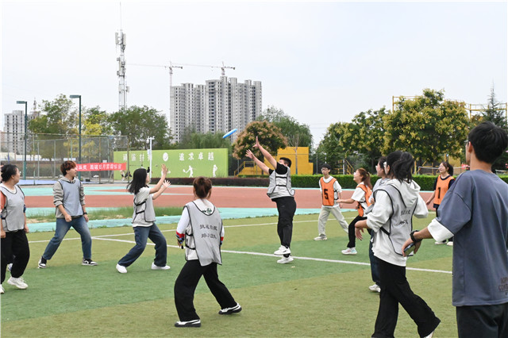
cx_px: 254
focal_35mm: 54
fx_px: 762
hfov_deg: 36.9
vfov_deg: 25.0
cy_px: 169
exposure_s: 1/1250
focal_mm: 36
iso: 10000
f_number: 18
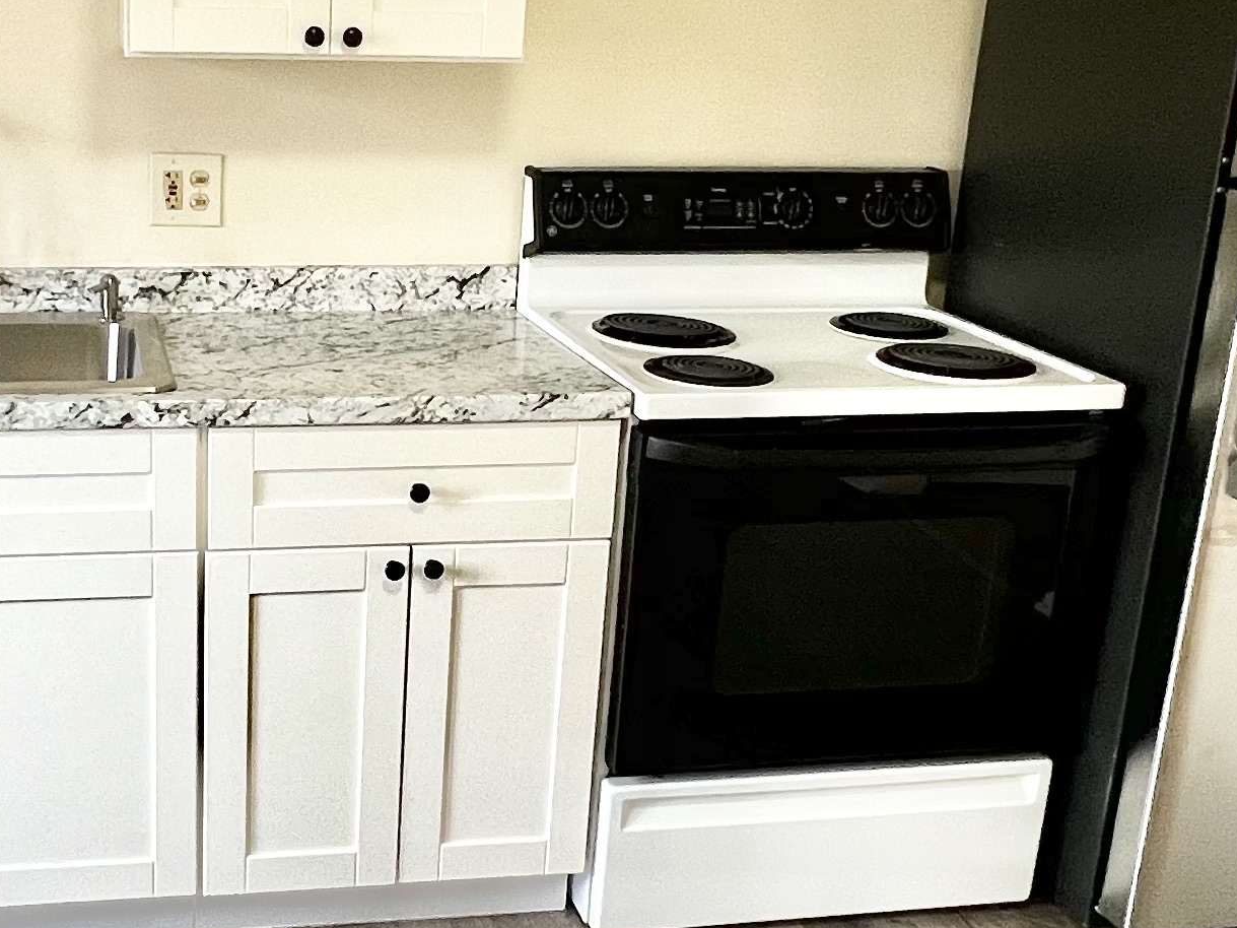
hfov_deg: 42.4
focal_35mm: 43
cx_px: 301
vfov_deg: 33.6
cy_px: 474
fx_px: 1536
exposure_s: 1/120
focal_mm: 1.57
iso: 200
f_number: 1.8
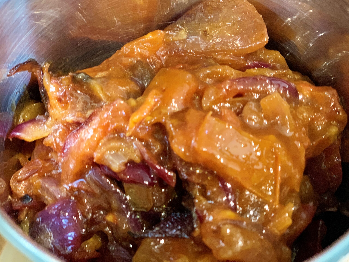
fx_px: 524
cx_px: 174
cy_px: 131
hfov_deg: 36.8
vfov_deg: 28.0
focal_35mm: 52
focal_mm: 6
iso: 500
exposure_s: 1/25
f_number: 2.4
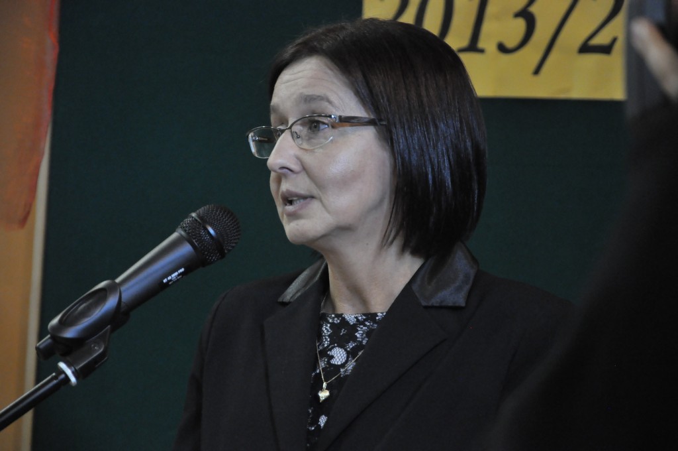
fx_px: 2962
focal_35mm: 158
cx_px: 339
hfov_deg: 13.1
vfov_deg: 8.7
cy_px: 226
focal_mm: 105
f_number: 5.6
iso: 2000
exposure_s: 1/250
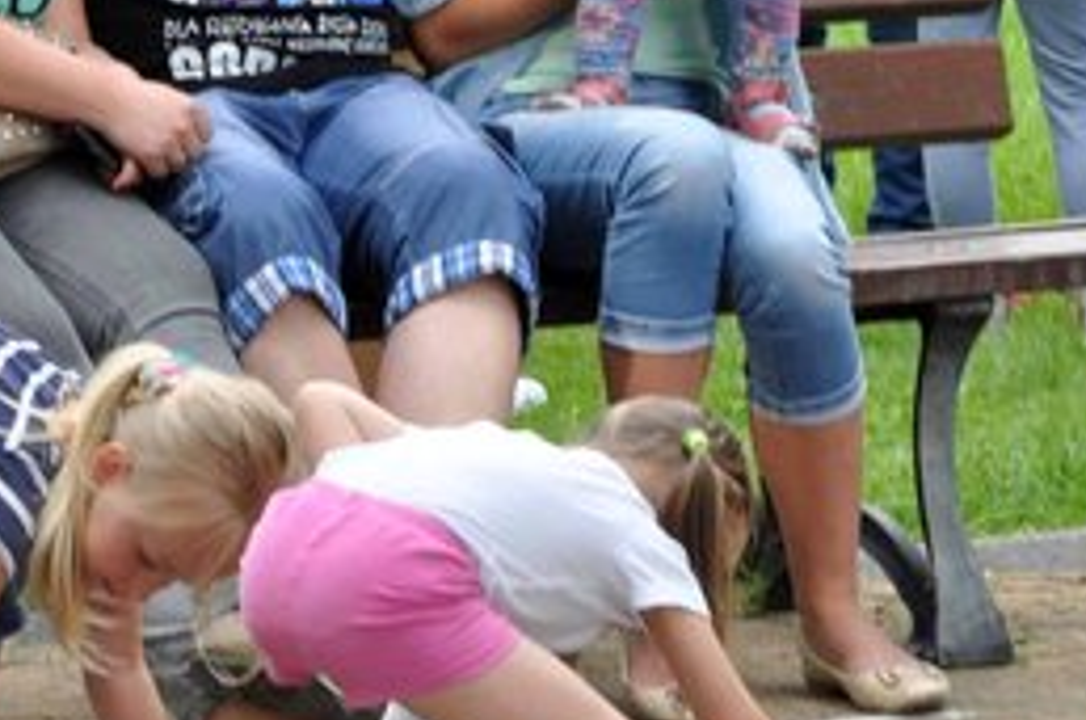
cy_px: 4
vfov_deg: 3.7
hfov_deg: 5.6
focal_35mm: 371
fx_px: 11171
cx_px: 501
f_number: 14
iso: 500
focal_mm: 98
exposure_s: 1/60
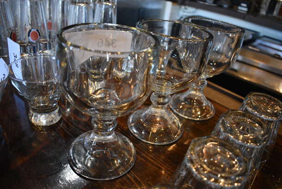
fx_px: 212
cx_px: 141
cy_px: 94
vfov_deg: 48.0
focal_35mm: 27
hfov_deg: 67.3
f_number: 3.5
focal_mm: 18
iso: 2800
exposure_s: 1/125
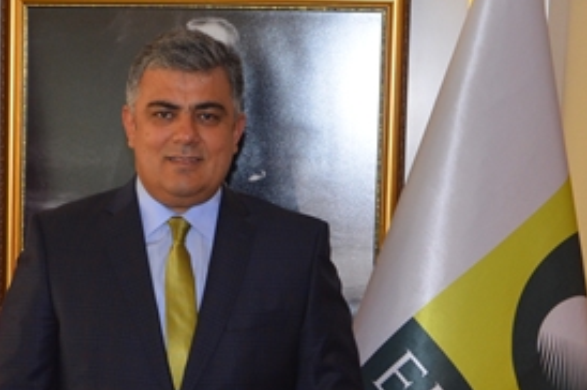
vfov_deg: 11.8
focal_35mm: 115
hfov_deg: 17.7
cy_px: 319
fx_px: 1873
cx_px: 161
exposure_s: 1/60
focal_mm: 30
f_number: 7.1
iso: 800
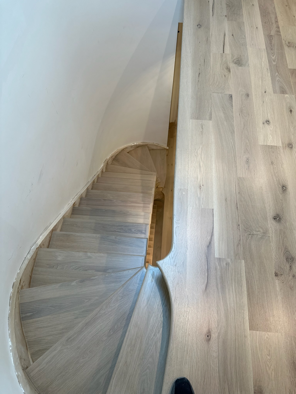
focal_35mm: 24
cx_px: 148
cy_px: 197
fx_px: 274
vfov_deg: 71.6
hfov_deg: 56.8
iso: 100
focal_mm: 6.86
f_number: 1.78
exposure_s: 1/120
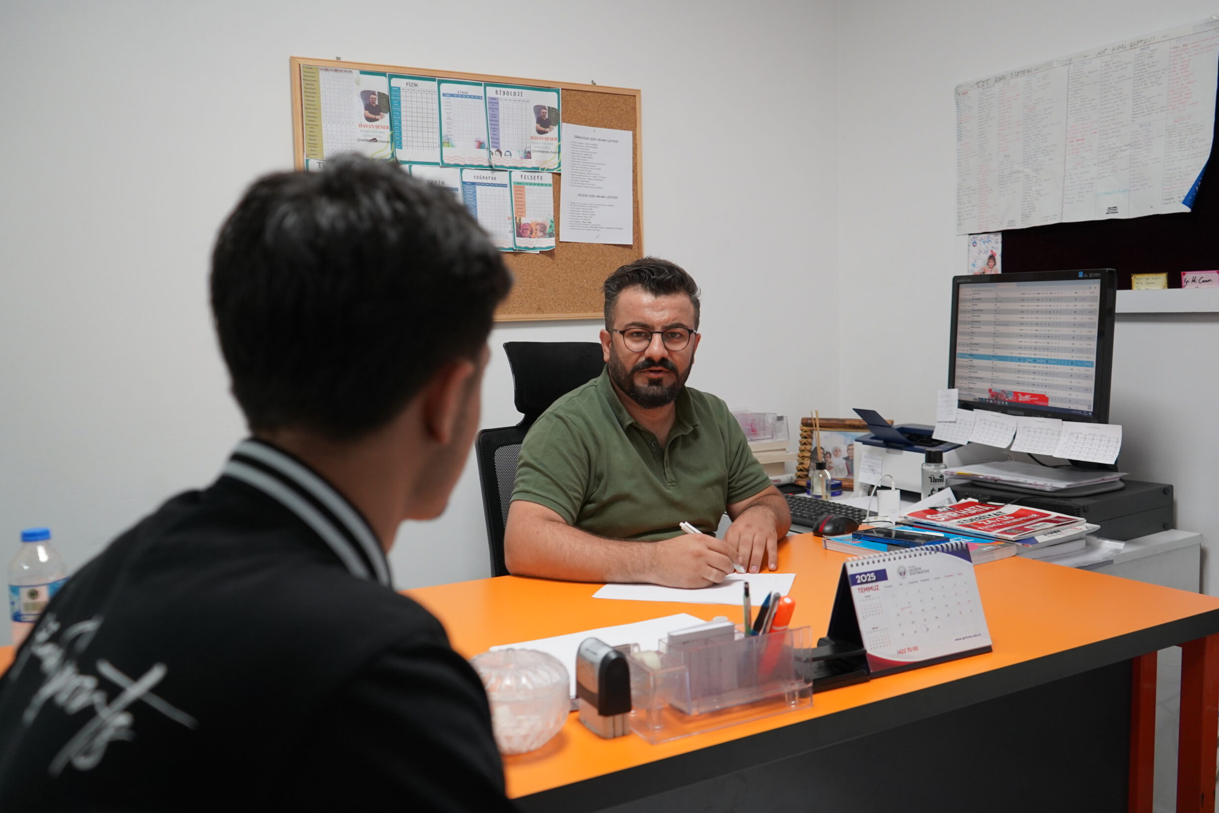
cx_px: 621
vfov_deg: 43.6
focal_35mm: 30
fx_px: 1016
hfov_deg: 61.9
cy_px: 405
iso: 1600
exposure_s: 1/160
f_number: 4
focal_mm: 29
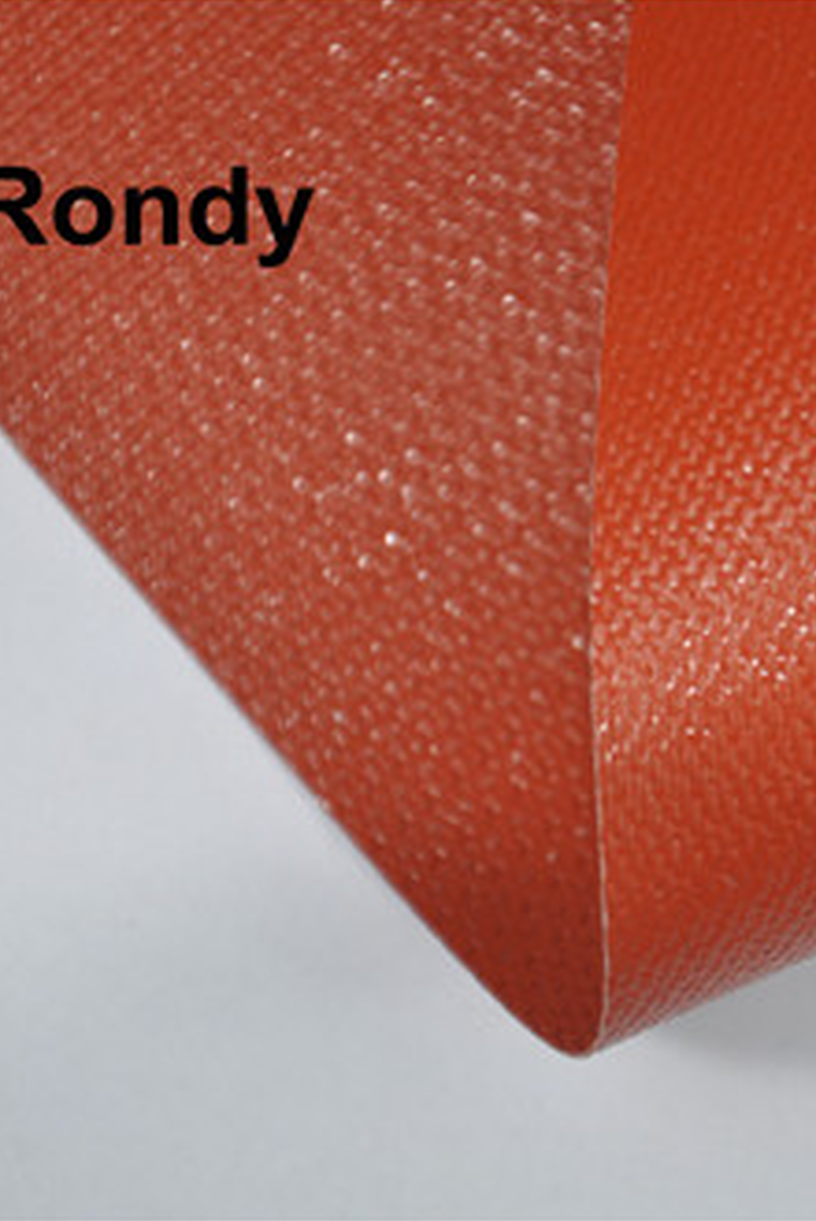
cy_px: 609
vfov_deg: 8.6
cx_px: 627
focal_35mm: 239
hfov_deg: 5.8
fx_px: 8100
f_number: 5.6
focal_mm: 105
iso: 250
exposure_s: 1/125
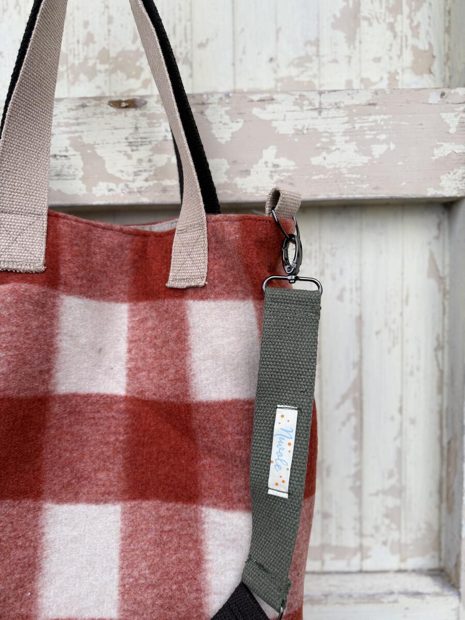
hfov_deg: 56.8
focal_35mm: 24
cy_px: 310
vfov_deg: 71.6
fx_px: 430
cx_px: 232
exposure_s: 1/121
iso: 100
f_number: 1.78
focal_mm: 6.76
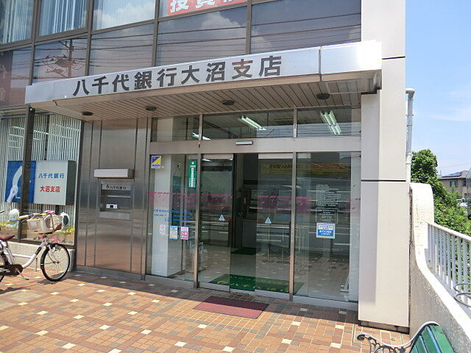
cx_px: 236
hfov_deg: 71.6
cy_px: 176
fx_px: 327
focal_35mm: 24
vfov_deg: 56.8
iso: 80
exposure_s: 1/640
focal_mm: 4.3
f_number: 3.2
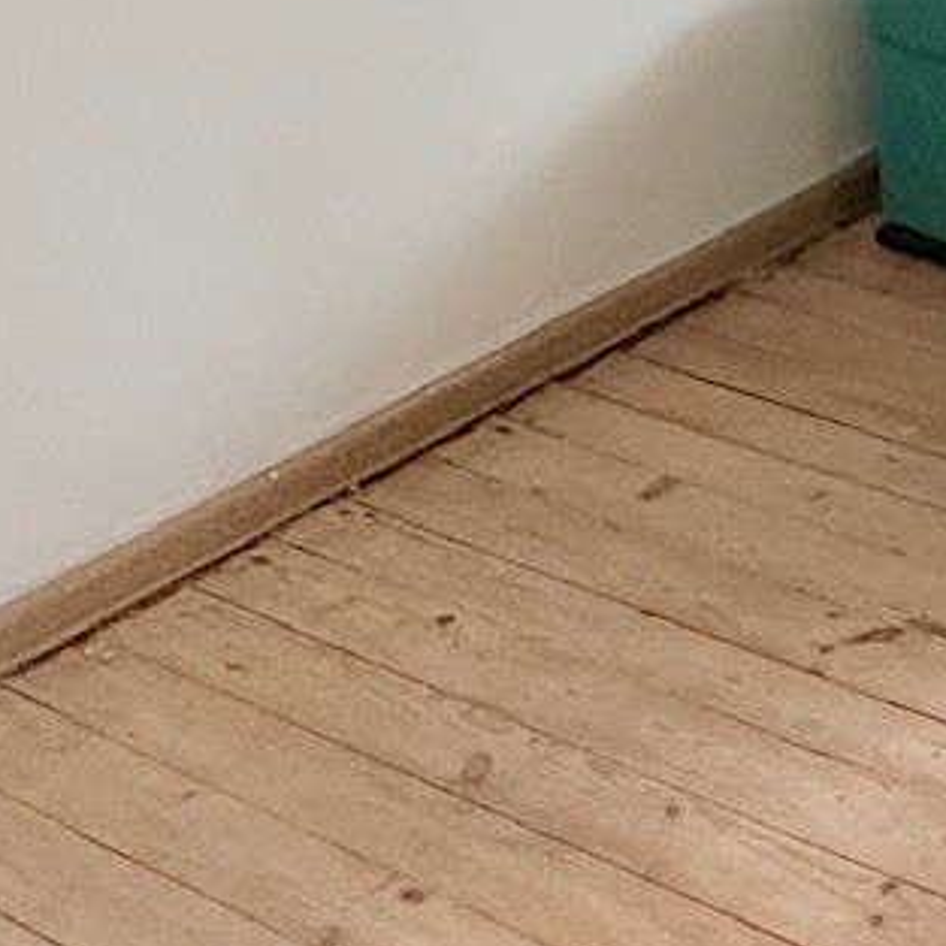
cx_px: 1632
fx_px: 2504
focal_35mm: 81
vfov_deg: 17.8
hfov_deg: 17.8
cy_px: -677
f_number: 2.2
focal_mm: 2.22
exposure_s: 1/99
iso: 160
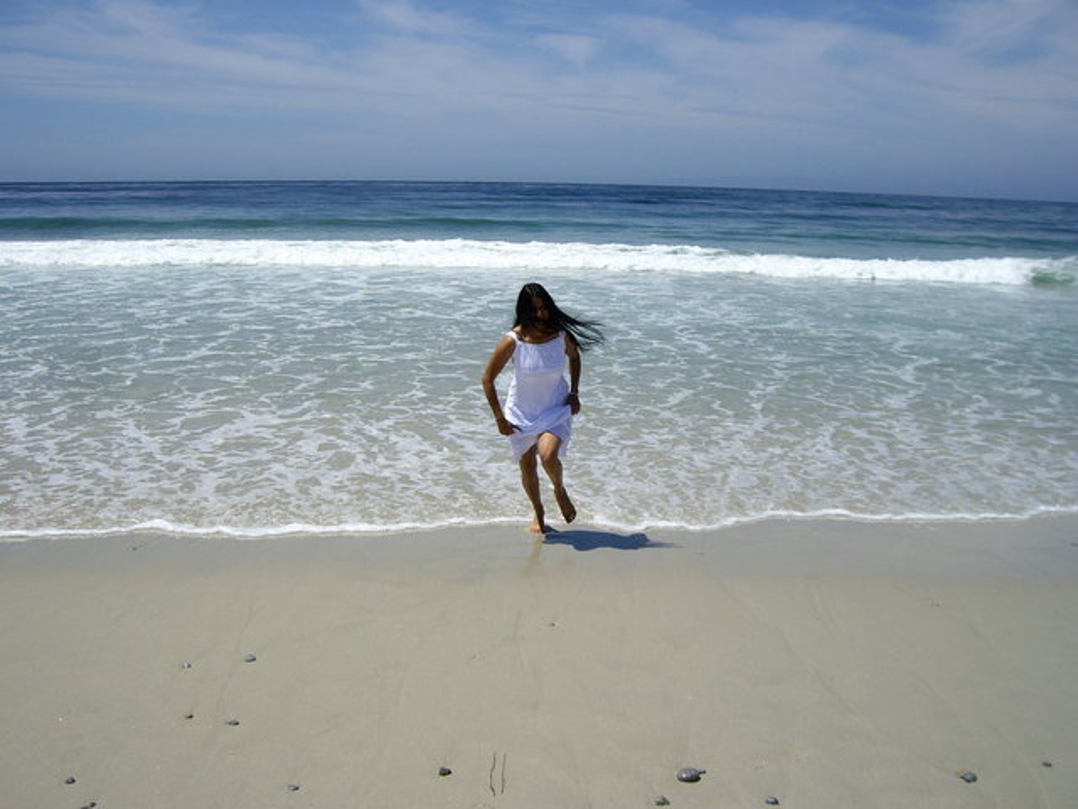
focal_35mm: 38
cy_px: 404
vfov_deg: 37.7
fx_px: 1183
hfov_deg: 49.0
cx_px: 539
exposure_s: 1/800
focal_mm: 6.2
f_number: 4.3
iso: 50
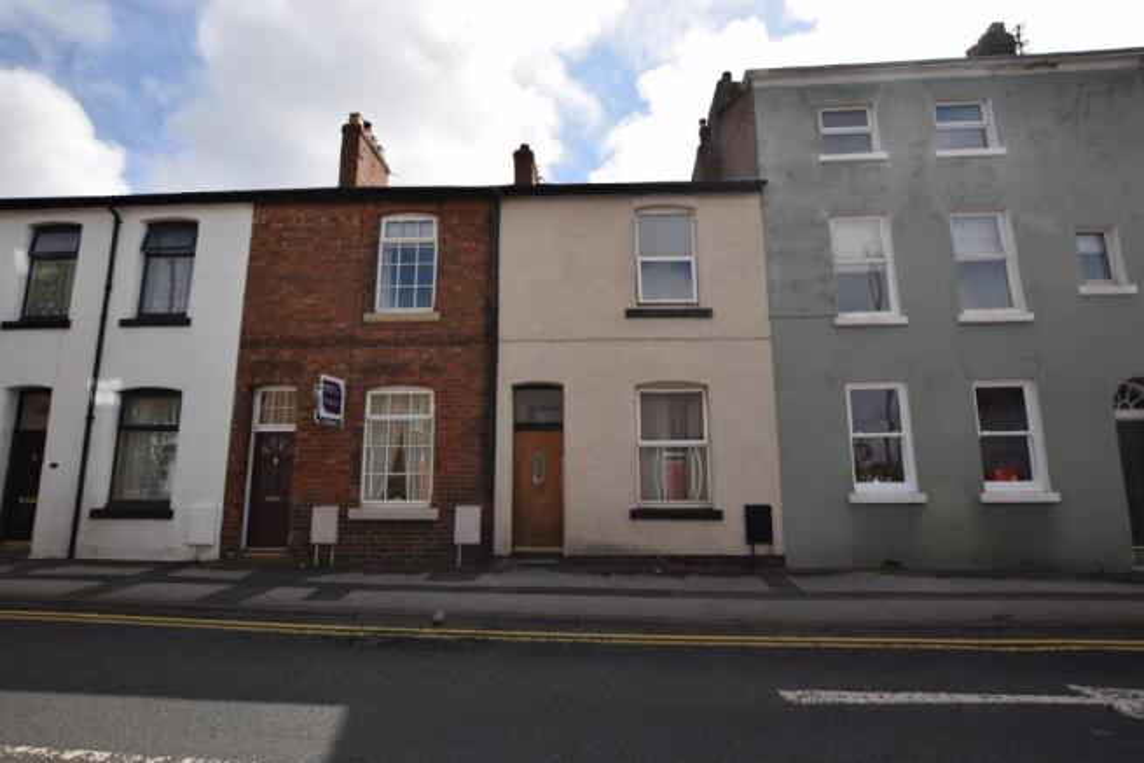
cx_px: 572
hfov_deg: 100.4
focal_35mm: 15
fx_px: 477
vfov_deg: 77.4
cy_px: 382
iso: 100
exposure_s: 1/200
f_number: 11
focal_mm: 10
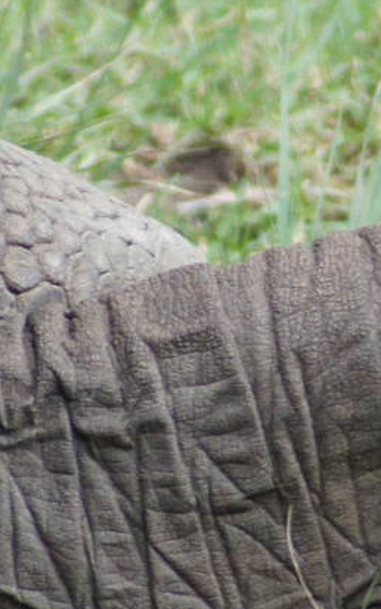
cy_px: 460
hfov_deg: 0.9
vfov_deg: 1.4
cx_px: 360
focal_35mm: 1483
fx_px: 24604
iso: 1600
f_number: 5.6
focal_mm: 250
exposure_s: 1/320
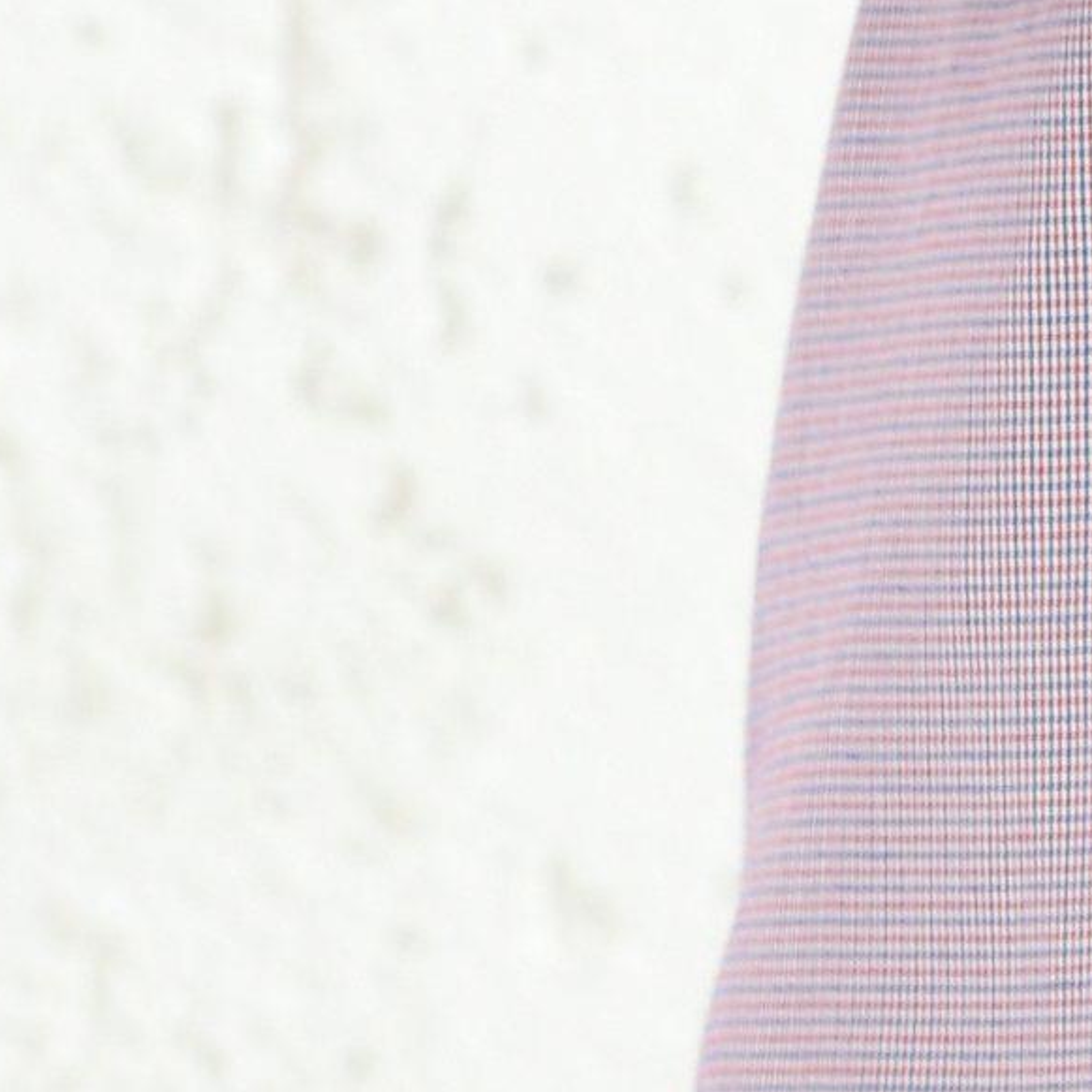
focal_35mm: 1494
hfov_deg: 1.2
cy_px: -2334
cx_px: 2441
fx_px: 53321
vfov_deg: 1.2
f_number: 6.3
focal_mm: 165
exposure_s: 1/160
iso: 125
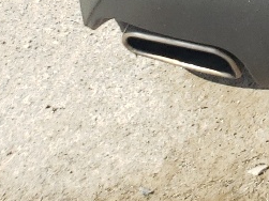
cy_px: -362
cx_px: 623
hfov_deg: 10.4
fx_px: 1289
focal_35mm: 166
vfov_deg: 7.9
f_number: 1.5
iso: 50
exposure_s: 1/1429
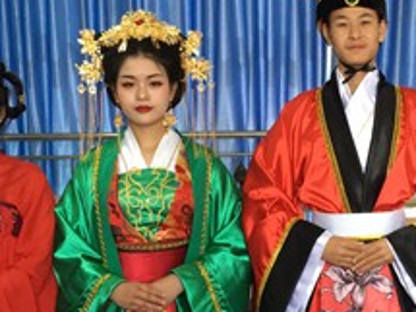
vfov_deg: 18.2
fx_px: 973
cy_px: 199
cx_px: 331
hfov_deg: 23.8
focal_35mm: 81
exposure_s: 1/33
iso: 100
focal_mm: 4.15
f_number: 2.2
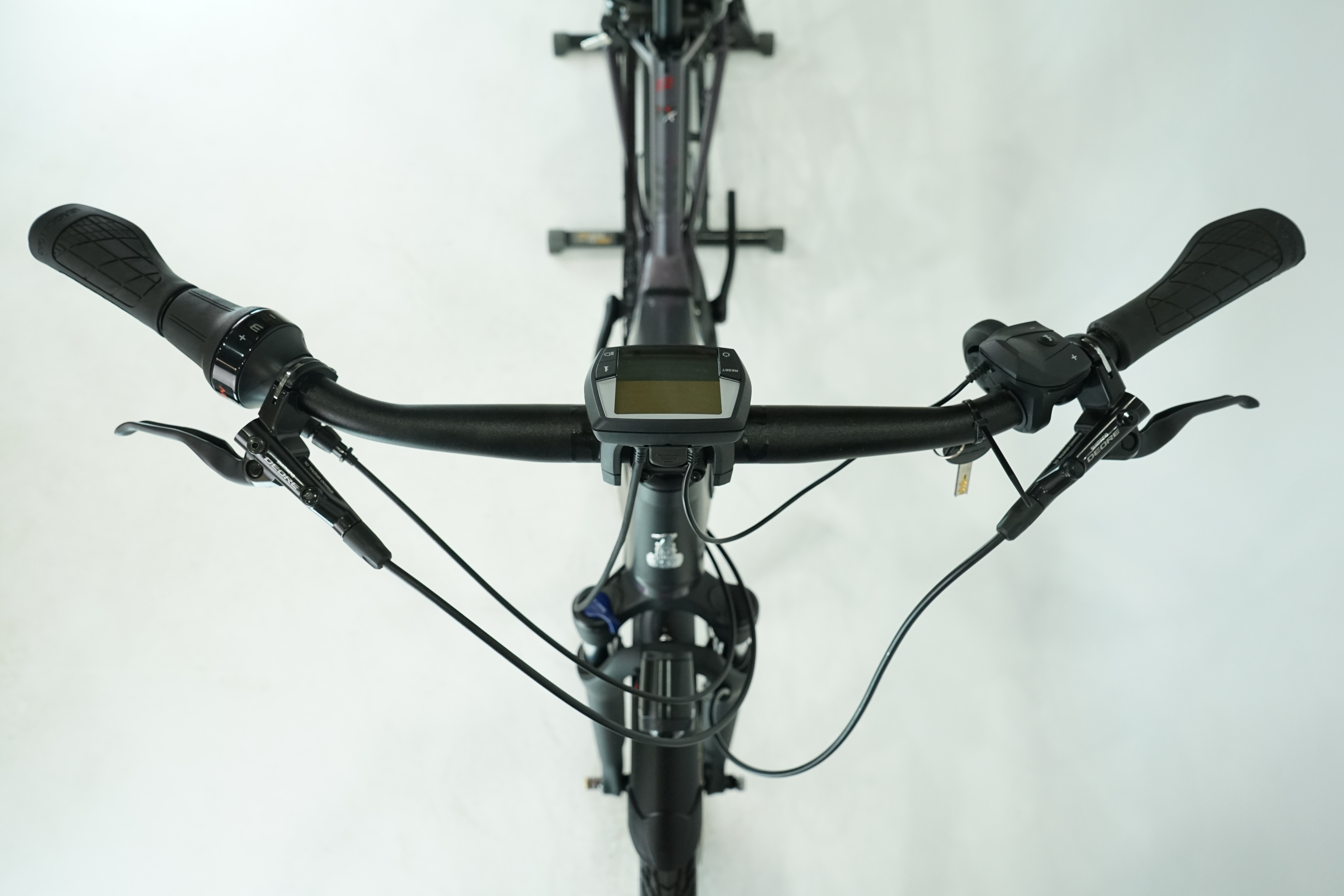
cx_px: 672
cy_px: 448
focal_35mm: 28
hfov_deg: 65.5
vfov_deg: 46.4
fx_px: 1045
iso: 1600
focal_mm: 28
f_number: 6.3
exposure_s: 1/200
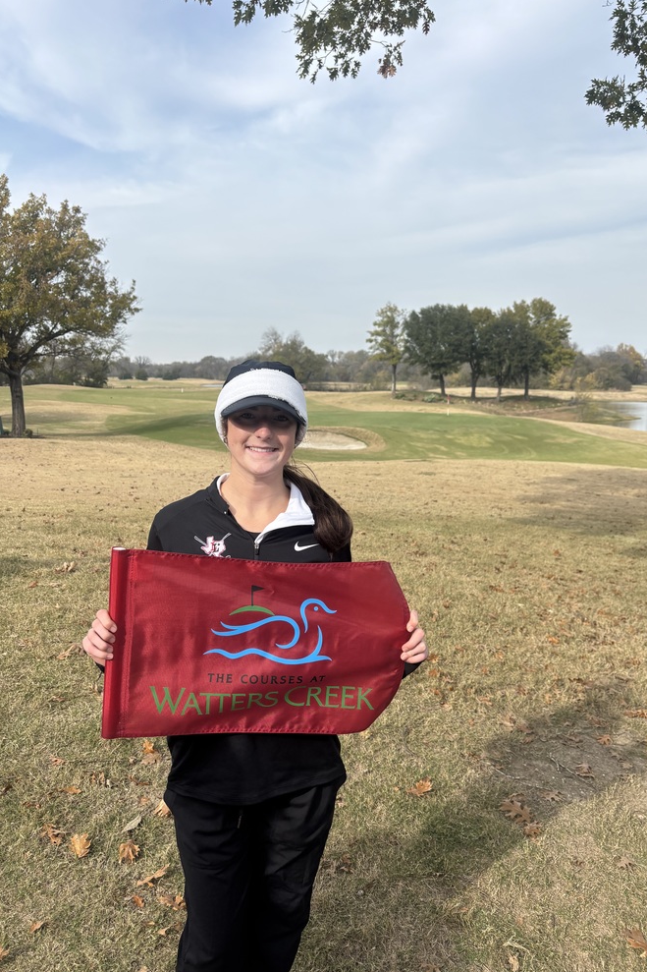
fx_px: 755
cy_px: 484
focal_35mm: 28
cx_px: 310
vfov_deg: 65.5
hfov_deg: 46.4
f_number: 1.6
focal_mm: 5.96
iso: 50
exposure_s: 1/2639
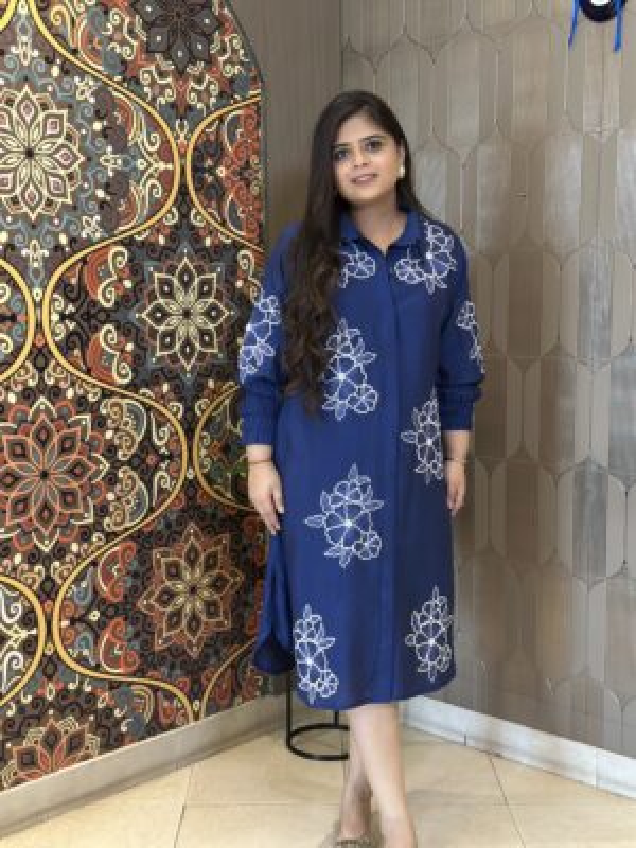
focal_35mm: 48
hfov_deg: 30.3
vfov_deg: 39.7
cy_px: 424
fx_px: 1176
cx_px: 318
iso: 125
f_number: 1.78
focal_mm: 6.86
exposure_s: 1/50
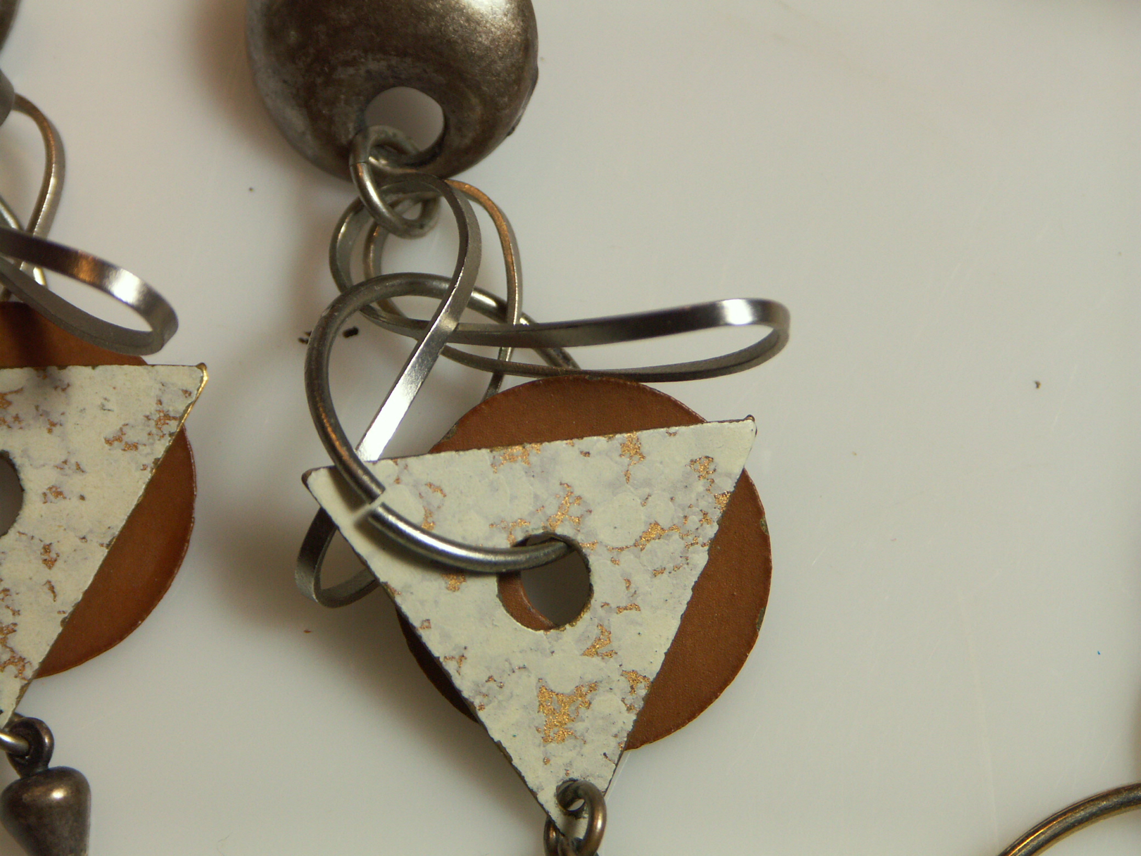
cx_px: 570
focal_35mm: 200
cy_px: 428
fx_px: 6592
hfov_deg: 9.9
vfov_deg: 7.4
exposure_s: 1/80
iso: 100
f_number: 4.5
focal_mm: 50.8
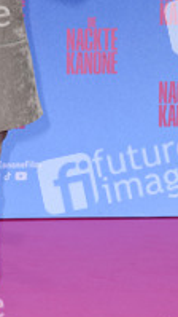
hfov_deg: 5.9
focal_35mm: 206
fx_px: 1728
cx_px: -25
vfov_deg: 10.4
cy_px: 97
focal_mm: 98
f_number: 6.3
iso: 250
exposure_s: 1/250
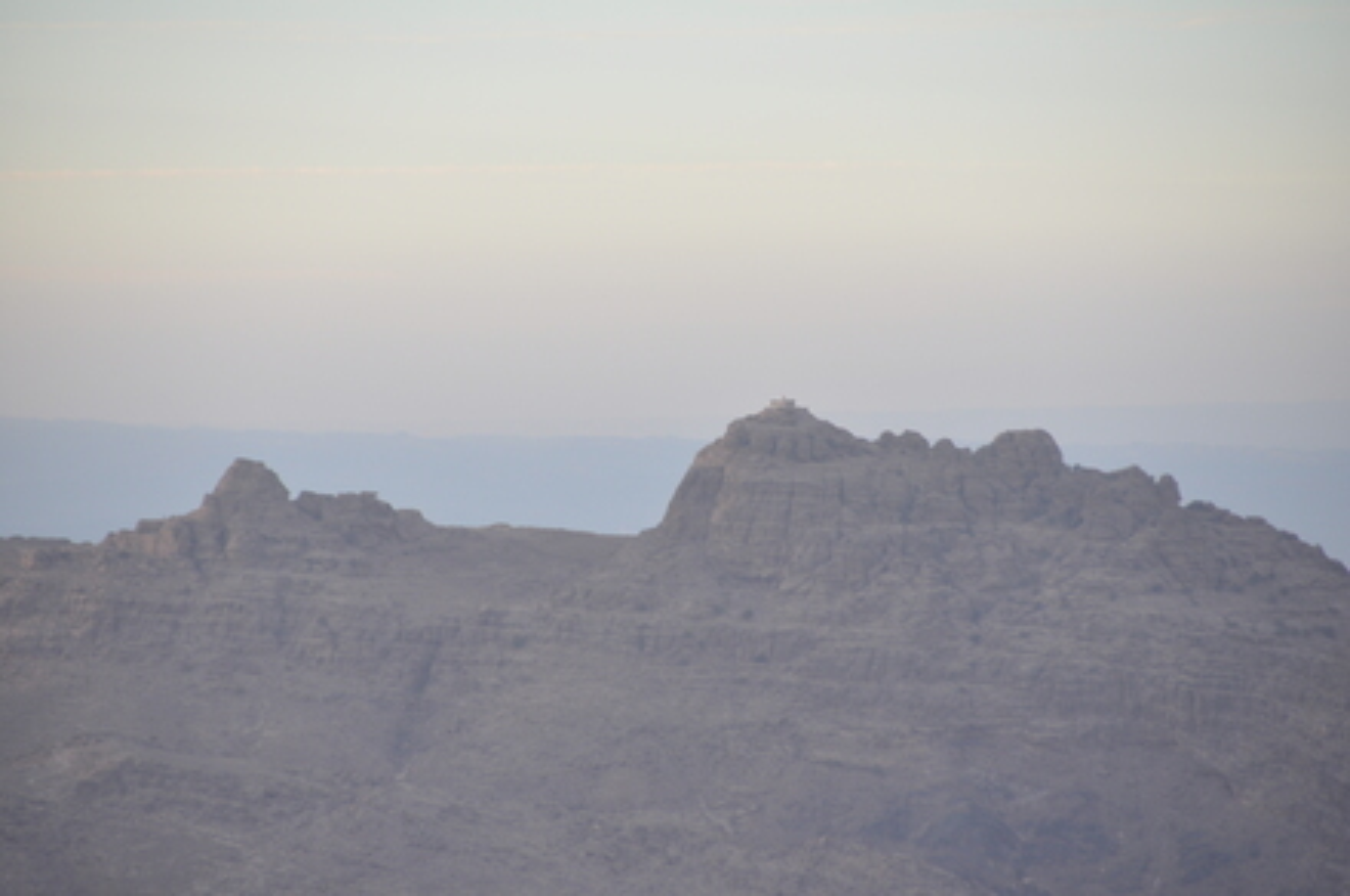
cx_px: 675
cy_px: 448
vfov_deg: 4.6
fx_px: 11233
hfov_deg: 6.9
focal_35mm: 300
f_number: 5.6
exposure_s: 1/160
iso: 200
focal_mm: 200
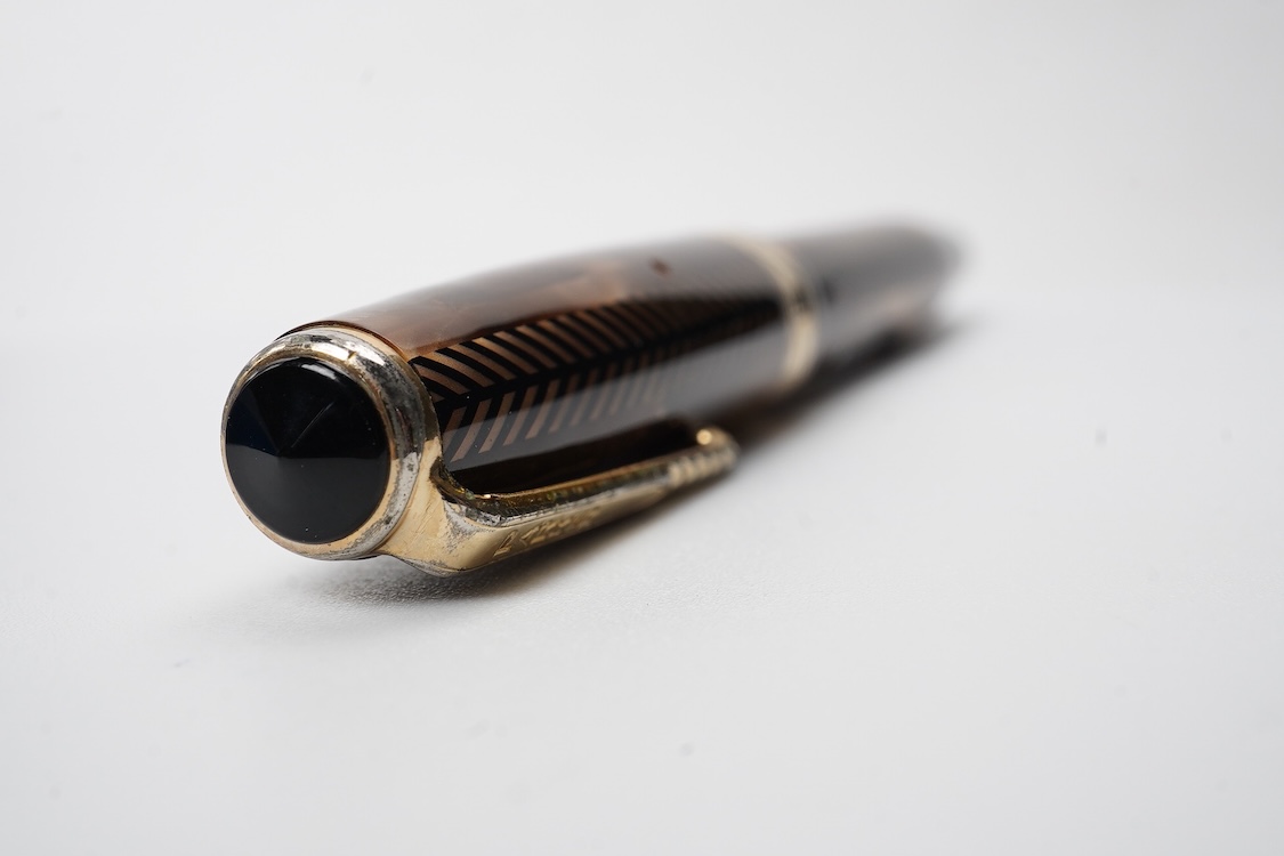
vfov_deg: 29.9
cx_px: 642
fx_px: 1605
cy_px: 428
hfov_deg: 43.6
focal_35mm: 45
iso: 400
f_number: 20
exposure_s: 1/100
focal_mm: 30
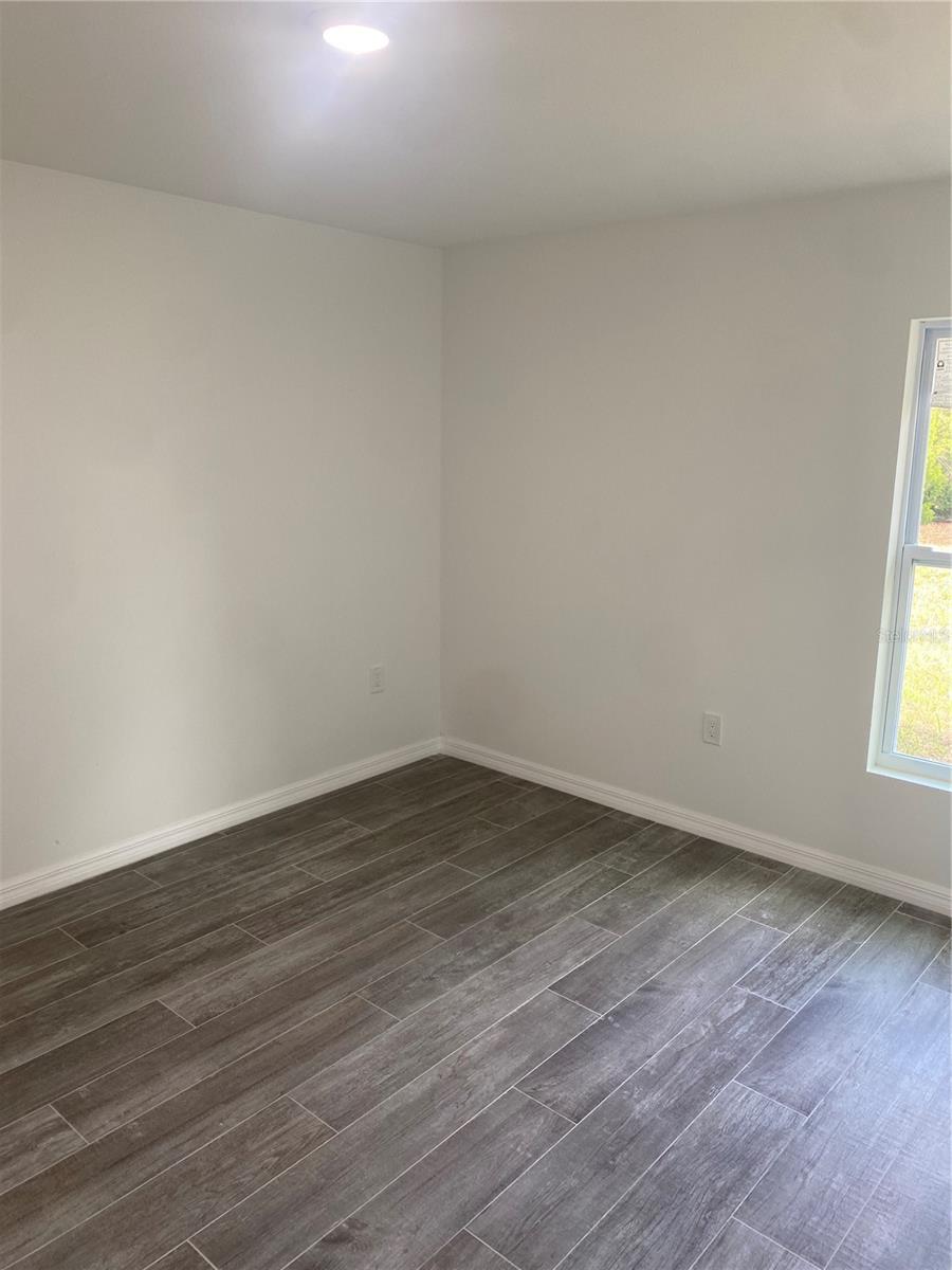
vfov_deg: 67.3
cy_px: 635
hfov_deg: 53.1
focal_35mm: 26
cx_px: 476
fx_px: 953
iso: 64
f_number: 1.8
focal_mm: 4.25
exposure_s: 1/60
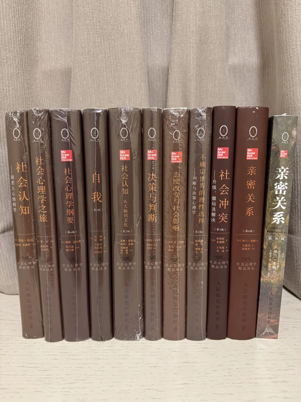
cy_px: 201
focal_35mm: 24
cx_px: 150
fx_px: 278
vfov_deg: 71.6
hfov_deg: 56.8
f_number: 1.78
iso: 500
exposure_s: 1/60
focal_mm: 6.76
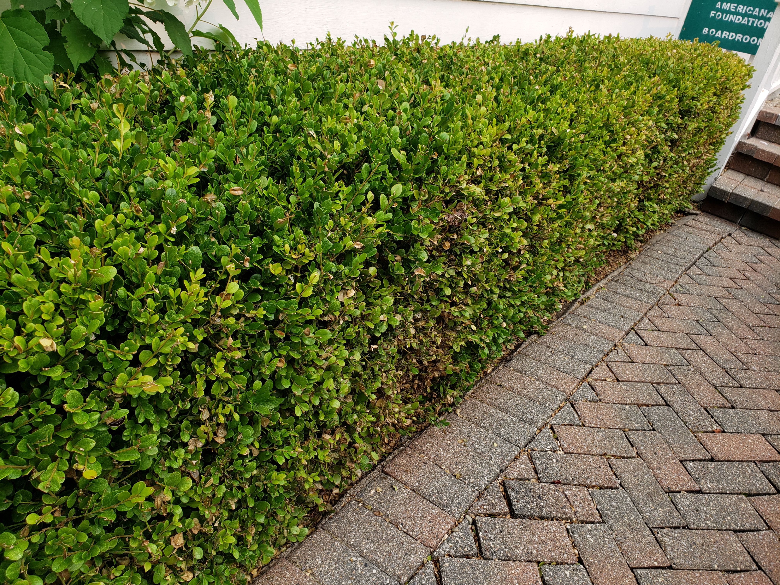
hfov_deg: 67.3
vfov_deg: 53.1
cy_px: 292
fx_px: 586
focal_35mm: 26
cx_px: 390
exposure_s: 1/267
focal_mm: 4.3
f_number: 2.4
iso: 50
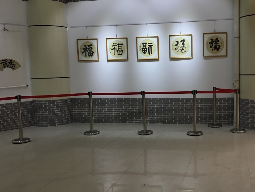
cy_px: 91
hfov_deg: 46.1
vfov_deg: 36.0
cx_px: 170
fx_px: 295
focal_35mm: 40
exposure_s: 1/33
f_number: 2.2
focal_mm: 4.15
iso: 32
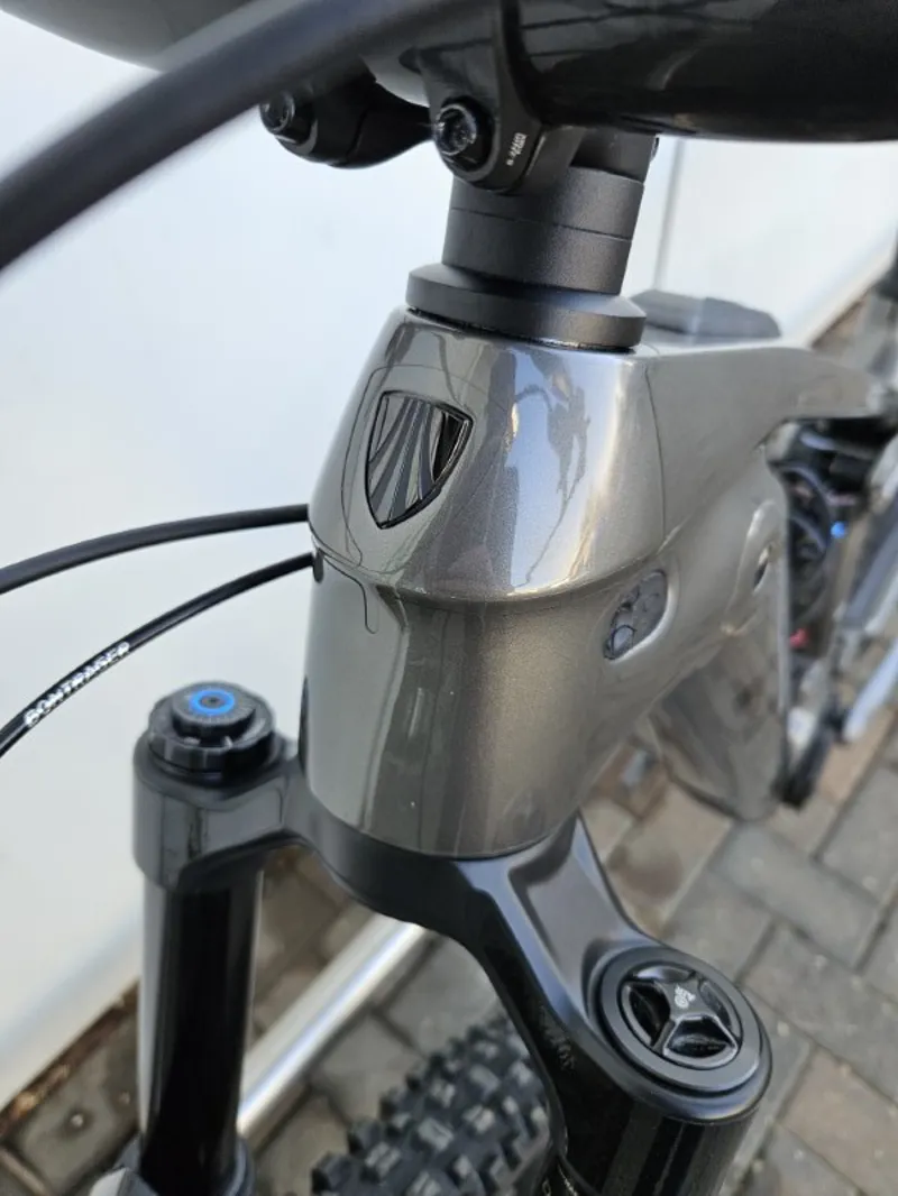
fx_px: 795
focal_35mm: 23
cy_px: 598
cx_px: 449
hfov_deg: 58.9
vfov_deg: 73.9
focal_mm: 5.4
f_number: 1.8
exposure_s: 1/180
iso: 64
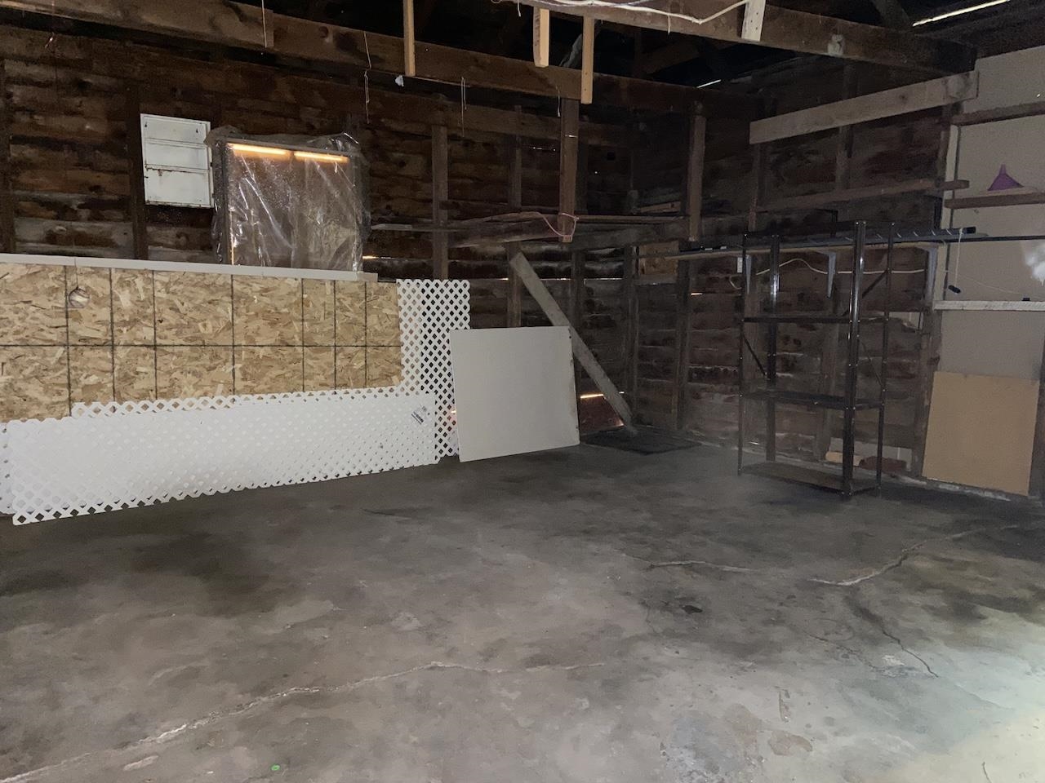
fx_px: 785
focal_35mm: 26
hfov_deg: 67.3
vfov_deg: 53.1
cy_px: 392
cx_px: 522
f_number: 1.8
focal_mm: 4.25
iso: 800
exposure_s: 1/4
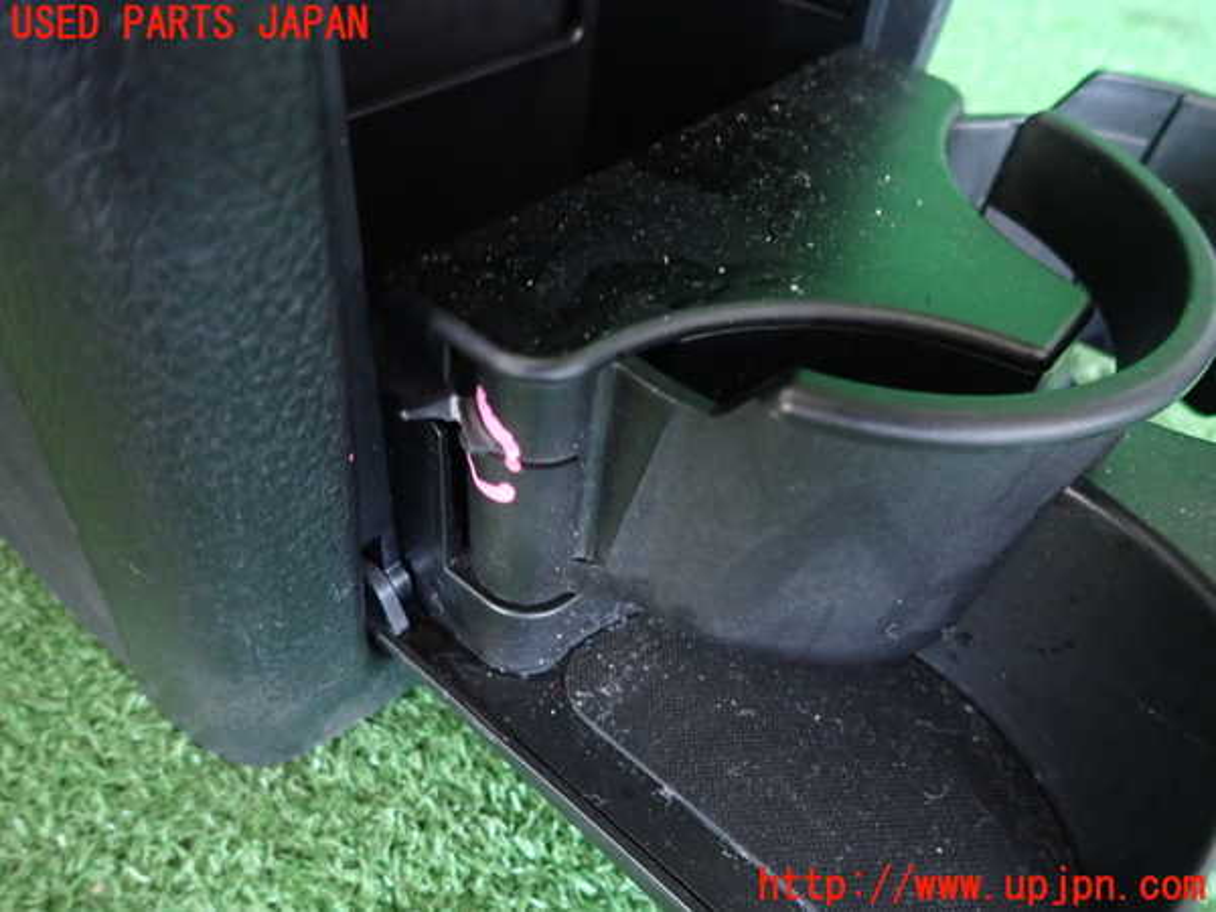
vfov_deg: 54.9
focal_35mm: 25
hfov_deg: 69.4
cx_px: 608
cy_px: 456
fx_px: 878
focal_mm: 4.5
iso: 640
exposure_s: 1/30
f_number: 2
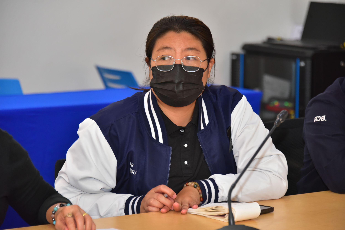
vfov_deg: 8.1
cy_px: 115
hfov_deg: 12.1
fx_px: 1630
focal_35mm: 170
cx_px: 172
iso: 4000
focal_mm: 170
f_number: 5.6
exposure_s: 1/125
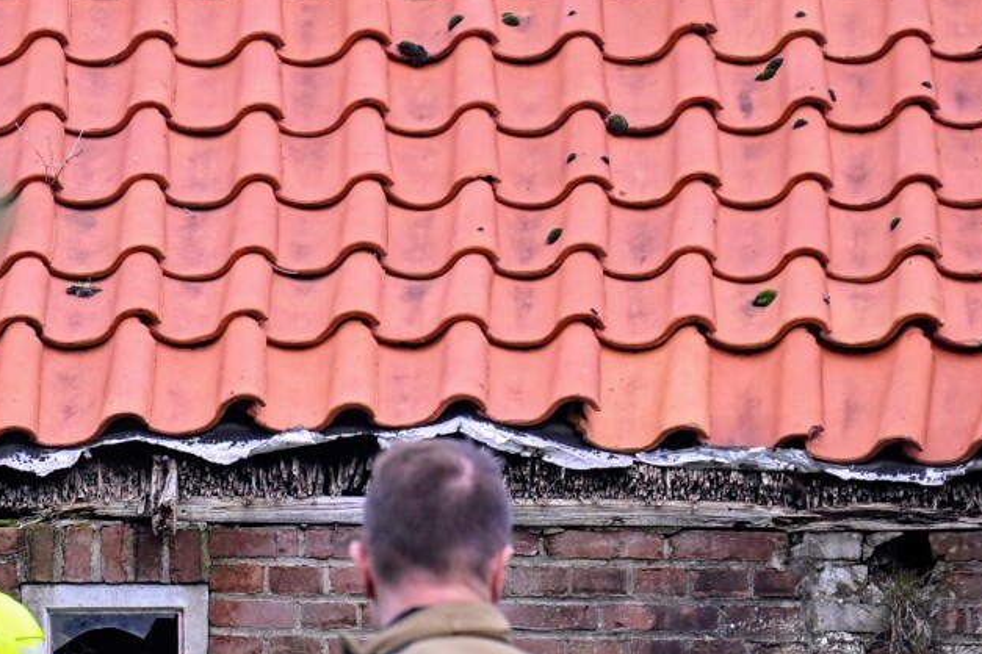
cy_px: 943
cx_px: -197
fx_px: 16693
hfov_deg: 3.4
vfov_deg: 2.2
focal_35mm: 612
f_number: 7.1
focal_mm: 200
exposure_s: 1/400
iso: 400
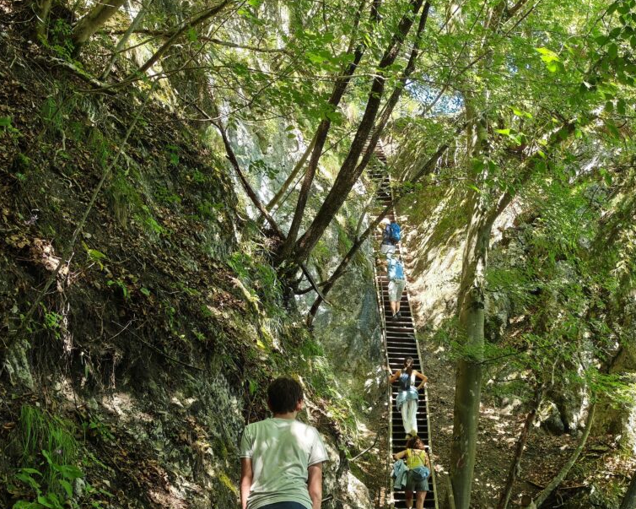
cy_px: 423
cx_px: 319
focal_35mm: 61
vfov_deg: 24.5
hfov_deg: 31.0
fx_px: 1148
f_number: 2
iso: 70
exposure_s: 1/100
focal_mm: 8.72
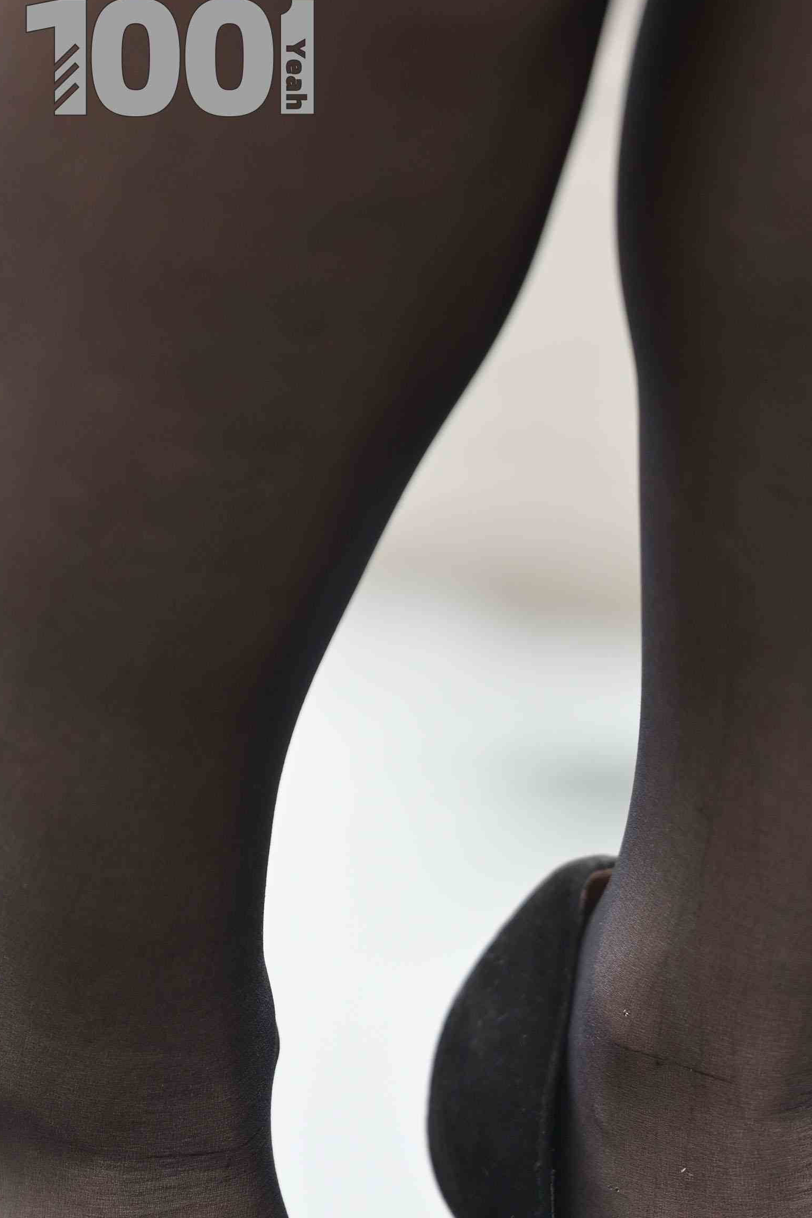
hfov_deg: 3.4
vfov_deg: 5.2
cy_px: 1158
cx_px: 771
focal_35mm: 399
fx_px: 13500
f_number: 4
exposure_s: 1/320
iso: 200
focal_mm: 200
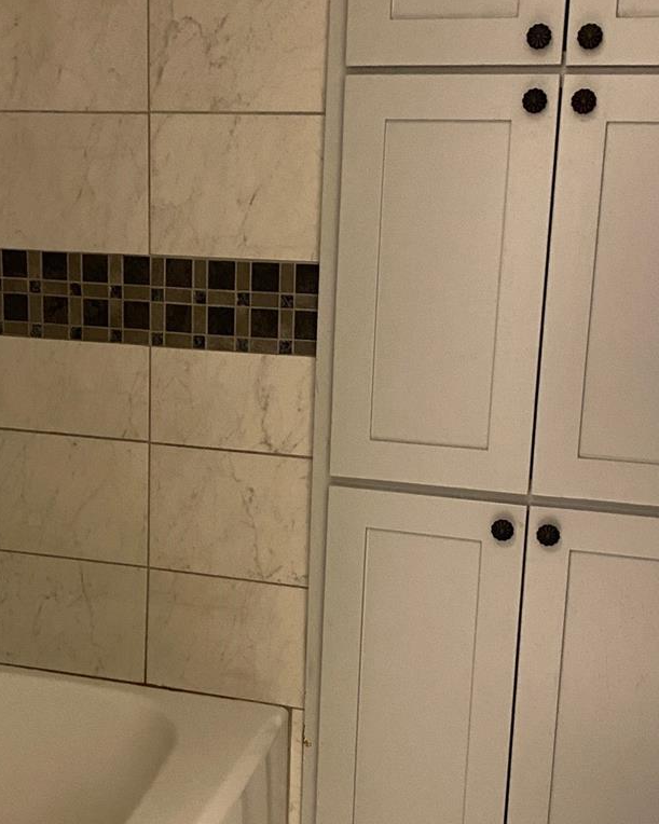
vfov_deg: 36.6
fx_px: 1244
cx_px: 253
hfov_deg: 29.6
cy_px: 479
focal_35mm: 51
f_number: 1.8
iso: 500
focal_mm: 4.25
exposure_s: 1/30
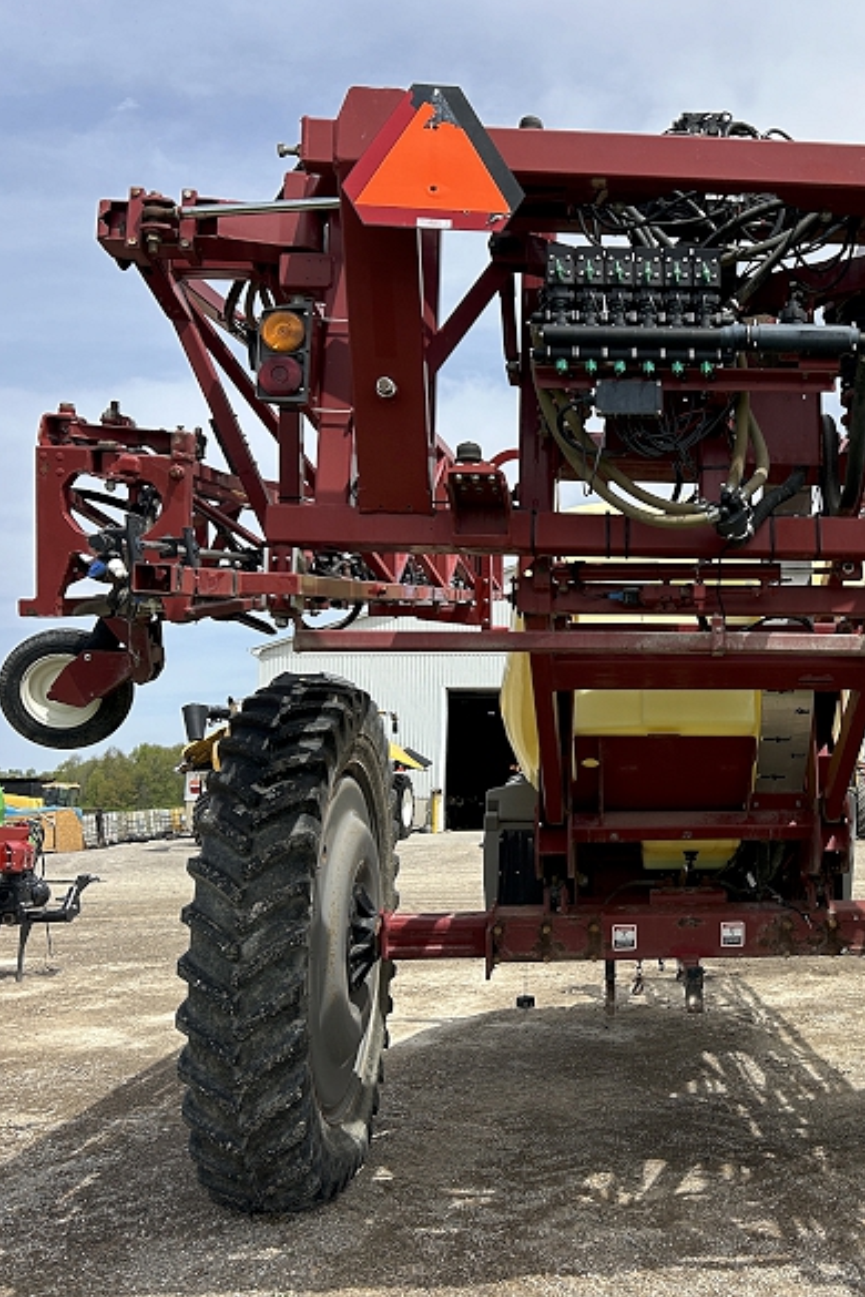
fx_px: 1333
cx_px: 761
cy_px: 656
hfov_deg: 34.2
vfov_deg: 51.9
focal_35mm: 37
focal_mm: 5.7
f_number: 1.5
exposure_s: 1/4630
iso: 50
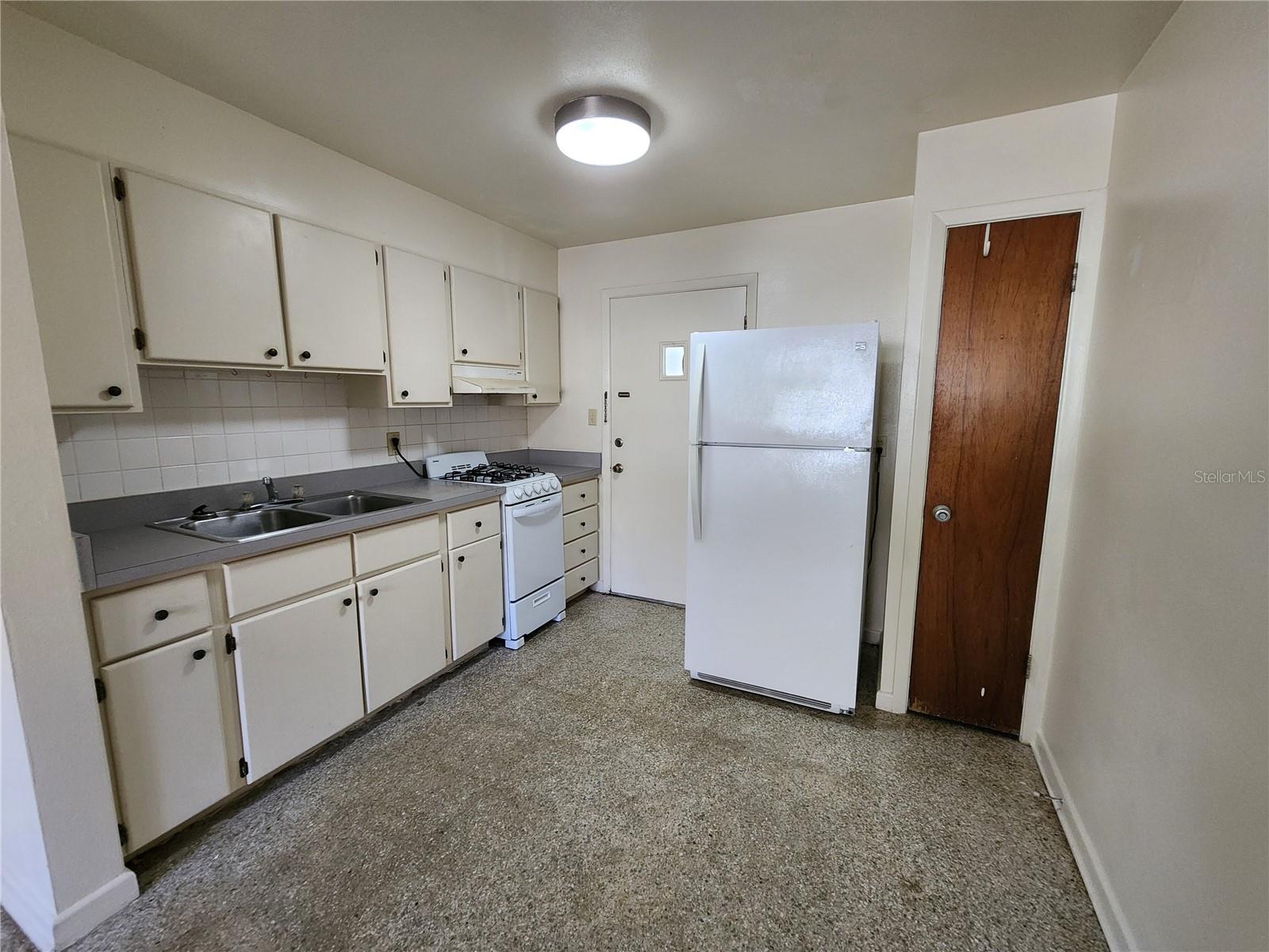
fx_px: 477
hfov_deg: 106.2
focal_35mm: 13
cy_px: 476
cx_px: 634
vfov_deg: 89.9
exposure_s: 1/30
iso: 400
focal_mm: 2.2
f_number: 2.2
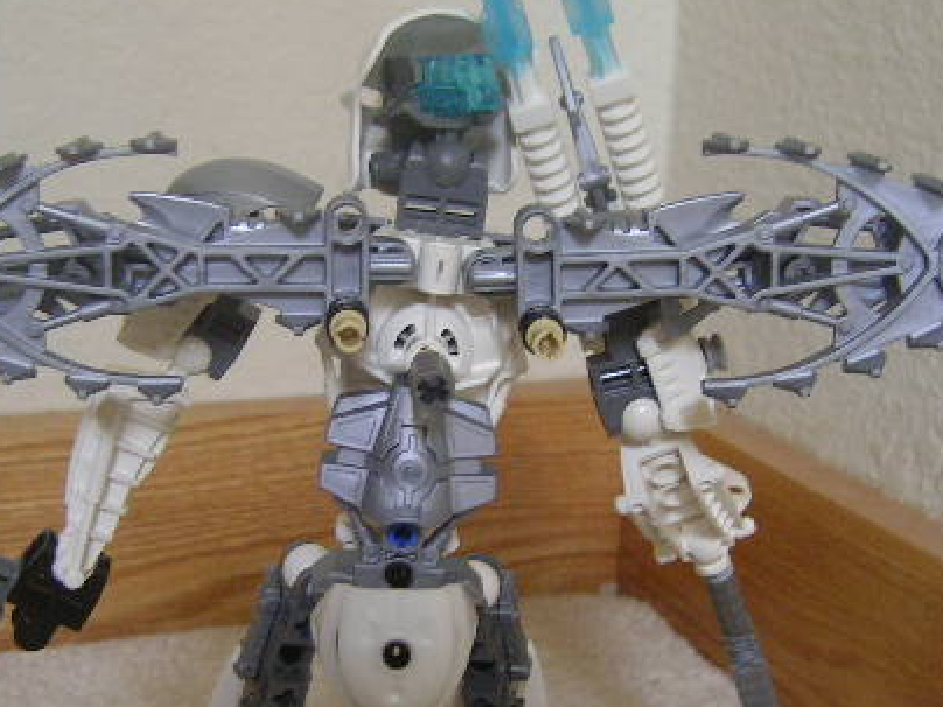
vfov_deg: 25.6
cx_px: 418
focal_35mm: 57
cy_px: 415
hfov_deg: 33.7
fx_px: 1553
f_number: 2.8
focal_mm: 5.6
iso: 100
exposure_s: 1/20
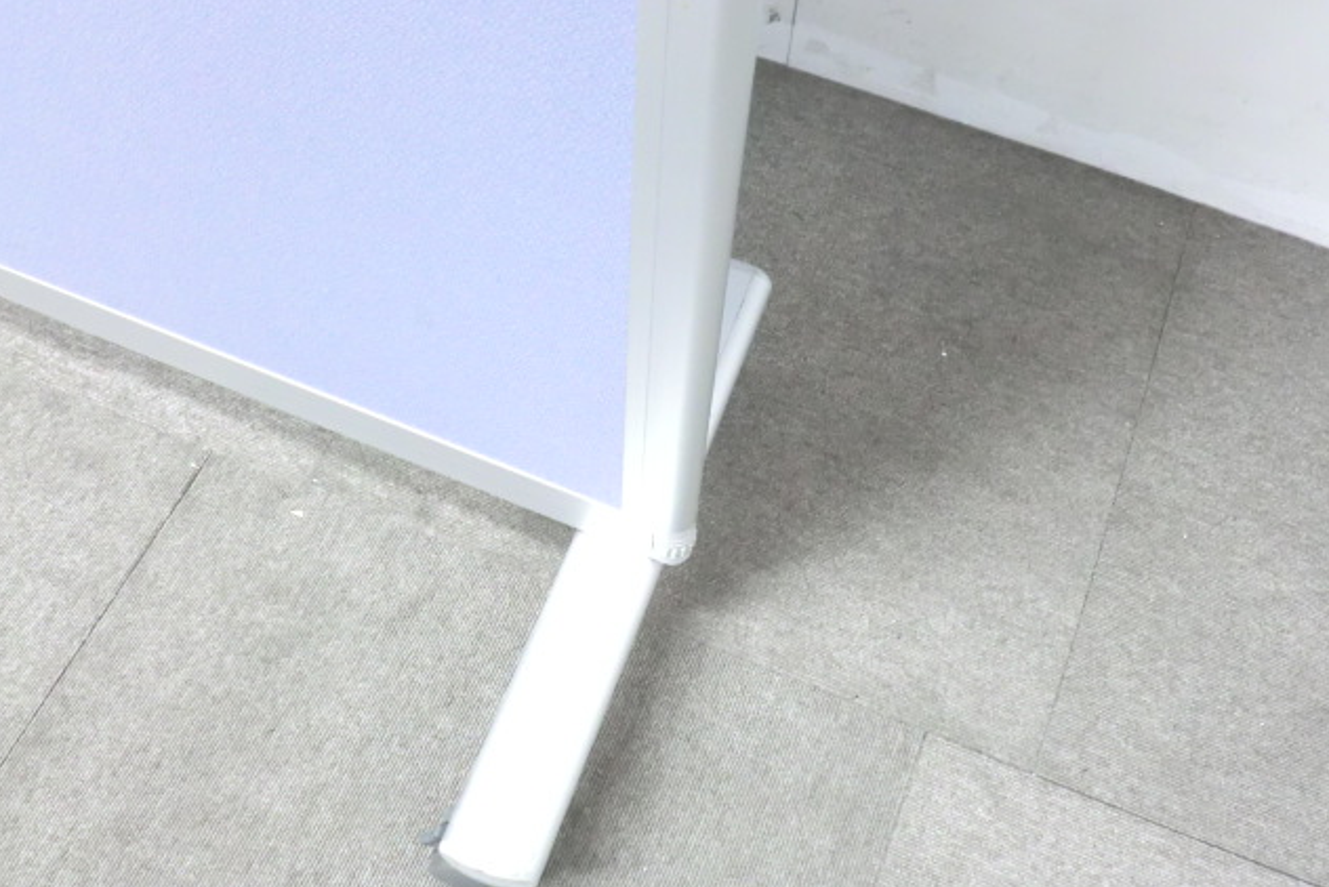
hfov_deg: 48.4
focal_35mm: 40
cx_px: 664
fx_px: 1477
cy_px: 488
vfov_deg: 33.4
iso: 800
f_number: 3.9
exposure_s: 1/15
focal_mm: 6.9
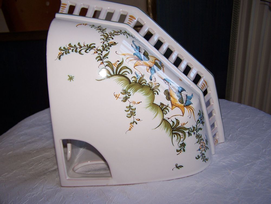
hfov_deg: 49.0
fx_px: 297
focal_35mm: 38
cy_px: 102
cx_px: 136
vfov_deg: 37.7
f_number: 2.8
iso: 80
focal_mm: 6.3
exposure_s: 1/60
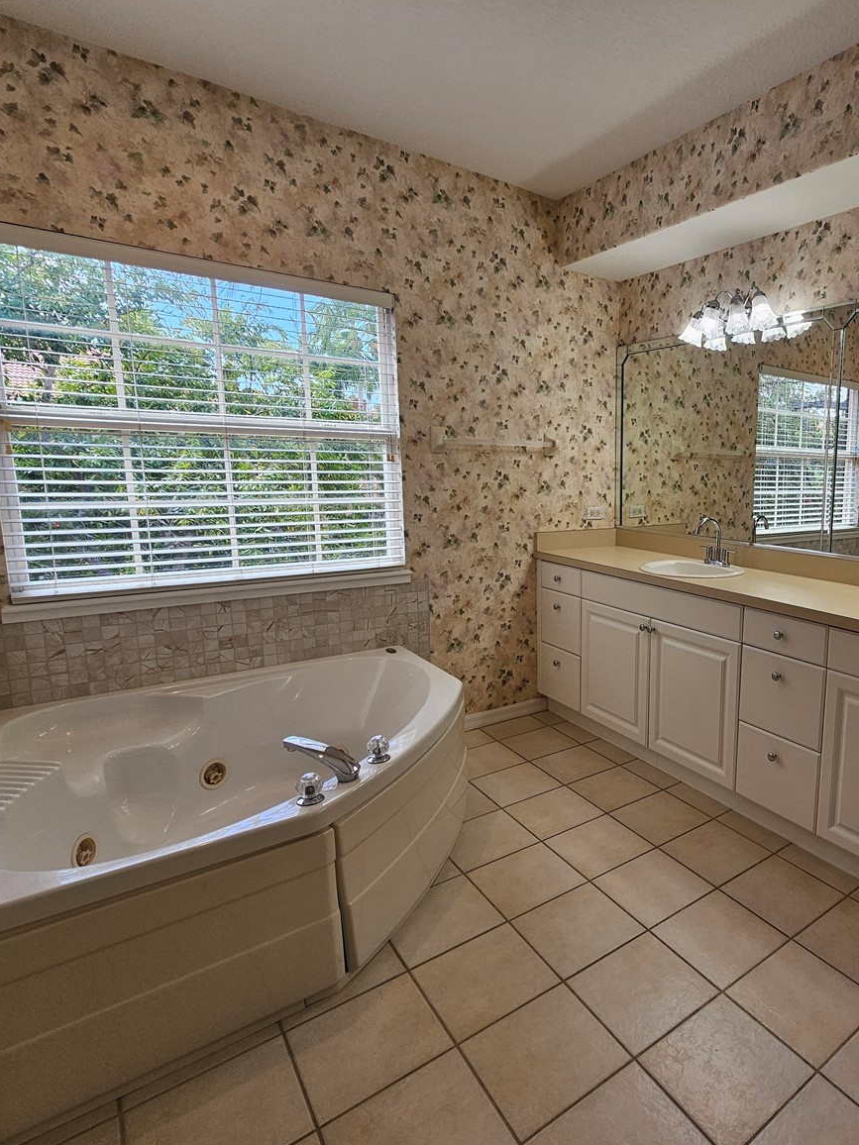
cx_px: 653
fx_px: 596
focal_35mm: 18
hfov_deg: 66.7
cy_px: 569
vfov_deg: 87.8
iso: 50
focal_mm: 2.2
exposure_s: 1/120
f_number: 2.2
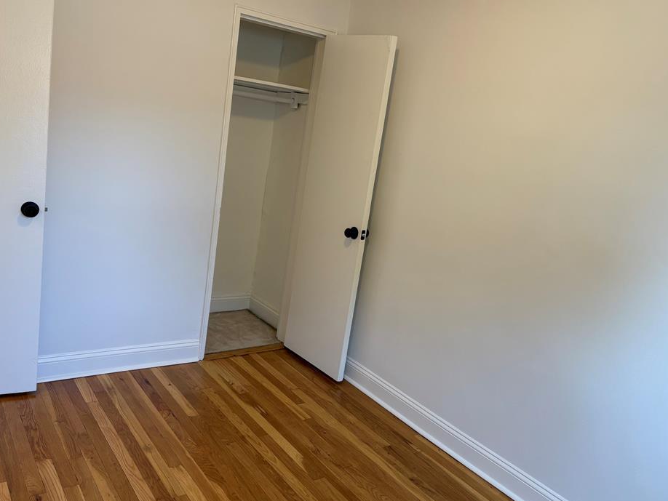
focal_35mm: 29
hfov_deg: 61.6
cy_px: 256
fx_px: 560
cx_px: 361
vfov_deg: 48.2
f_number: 1.6
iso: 100
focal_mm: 5.96
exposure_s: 1/120
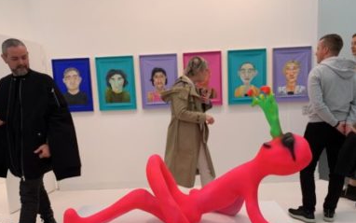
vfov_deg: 44.4
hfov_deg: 66.5
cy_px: 129
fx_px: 272
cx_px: 176
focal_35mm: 28
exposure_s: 1/121
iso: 25
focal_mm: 4.25
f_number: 1.8
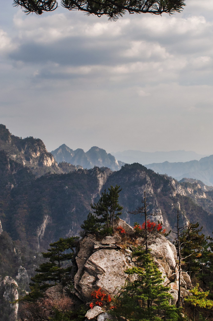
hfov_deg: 22.9
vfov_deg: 33.9
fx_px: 525
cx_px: 135
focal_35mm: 59
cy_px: 139
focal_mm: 24
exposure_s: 1/320
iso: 100
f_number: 8
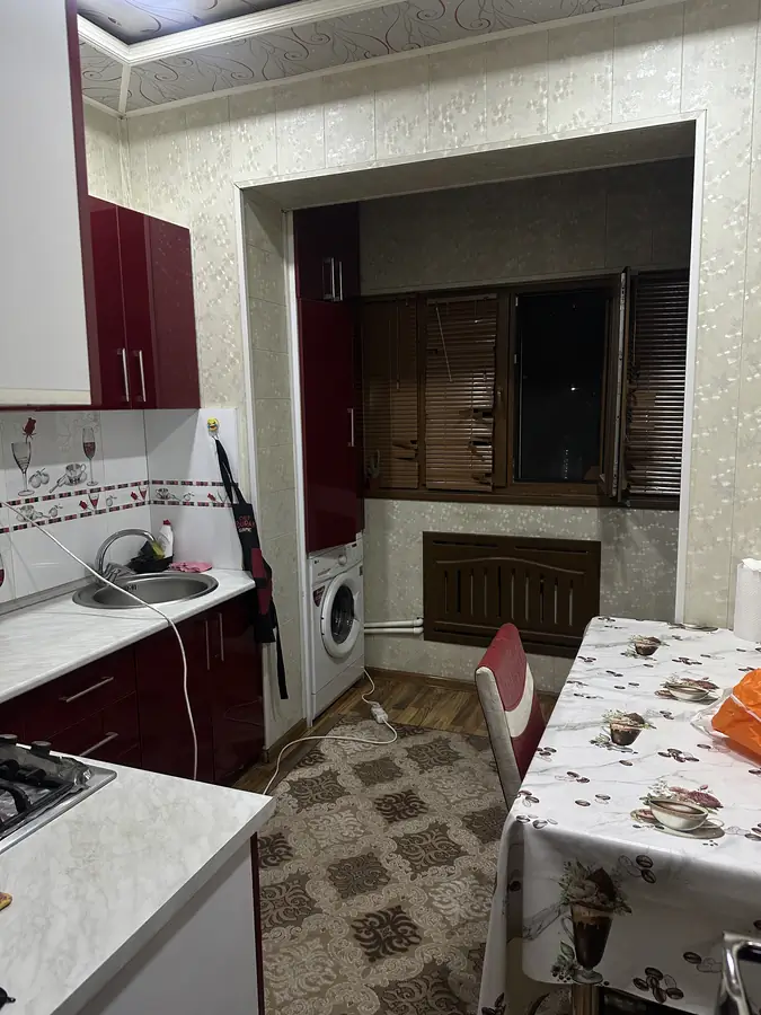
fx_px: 703
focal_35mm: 24
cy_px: 508
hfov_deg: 56.8
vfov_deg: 71.6
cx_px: 380
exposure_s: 1/60
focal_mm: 6.86
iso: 250
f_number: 1.78
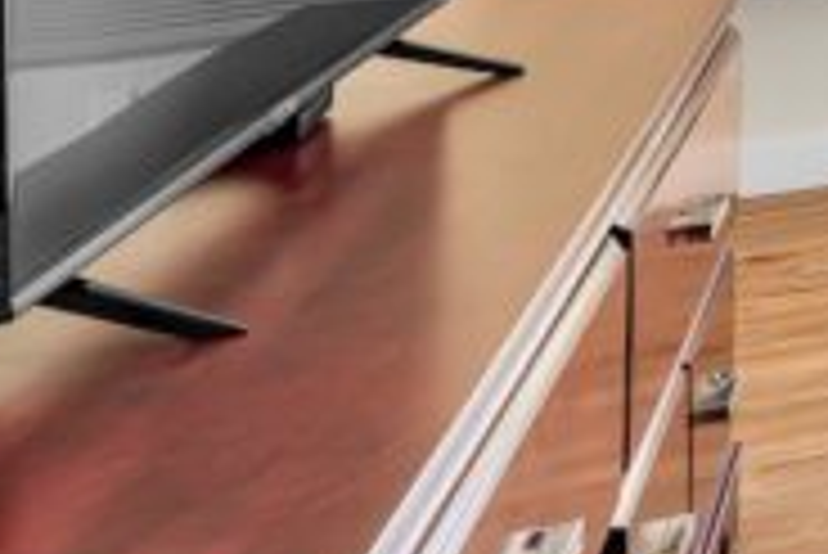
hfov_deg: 13.2
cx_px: 2228
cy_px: -435
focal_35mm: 78
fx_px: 1795
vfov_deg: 15.2
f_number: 9
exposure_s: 1/10
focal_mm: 14
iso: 250
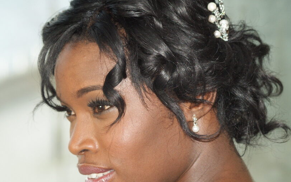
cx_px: 197
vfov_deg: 4.8
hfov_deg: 7.7
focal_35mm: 271
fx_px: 2149
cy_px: 105
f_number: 5.6
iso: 400
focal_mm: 120
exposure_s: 1/125
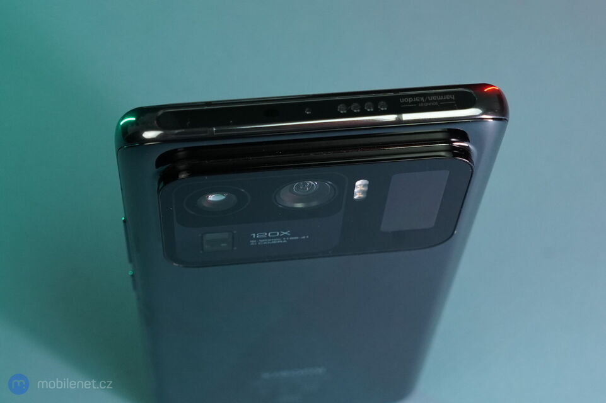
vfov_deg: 31.2
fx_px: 724
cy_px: 202
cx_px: 303
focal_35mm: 43
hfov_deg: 45.4
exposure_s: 1/200
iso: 2000
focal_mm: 43
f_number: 8
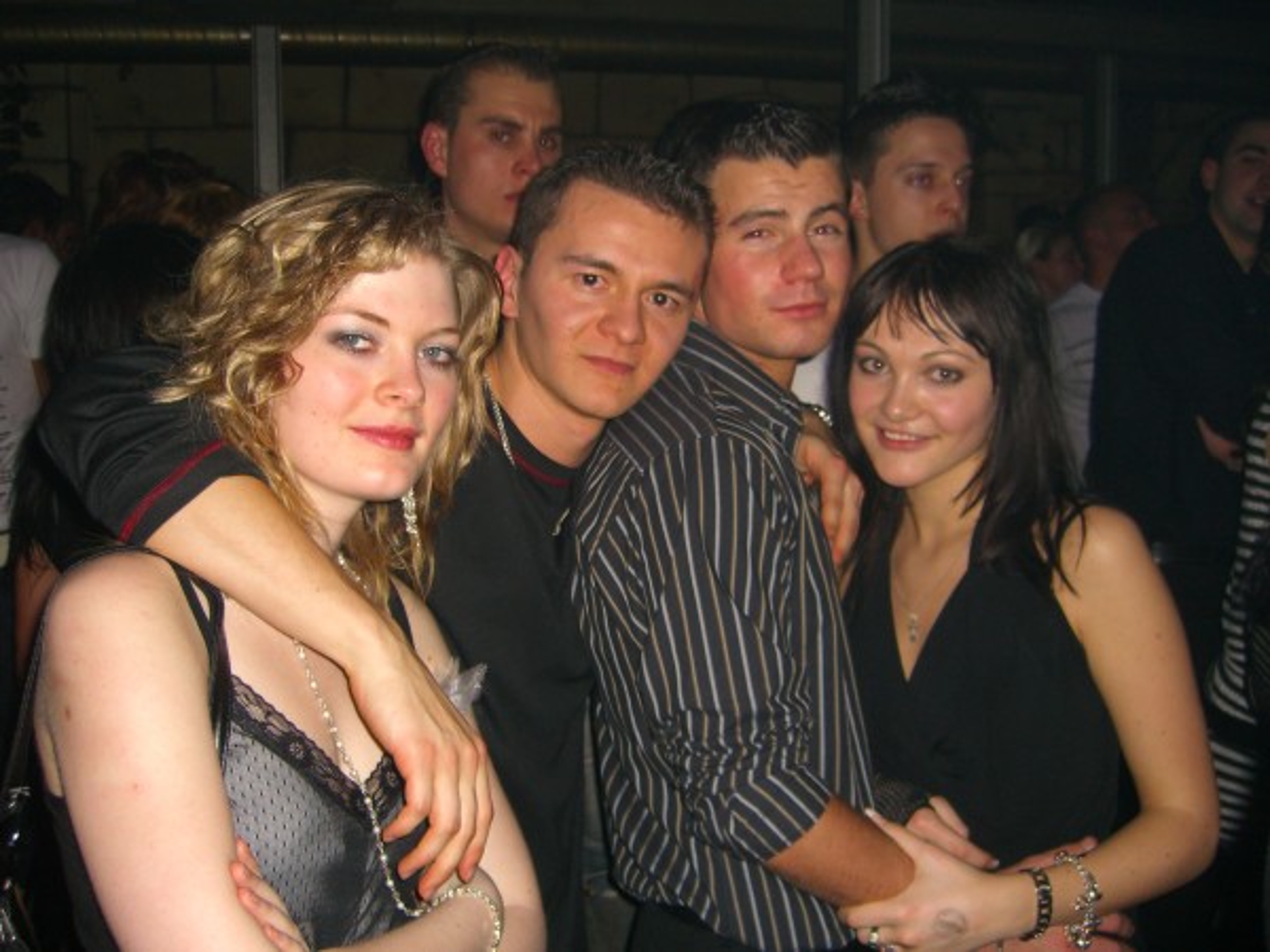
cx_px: 635
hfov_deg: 49.0
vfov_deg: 37.7
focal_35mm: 38
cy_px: 476
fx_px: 1394
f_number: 2.8
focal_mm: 7.9
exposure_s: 1/60
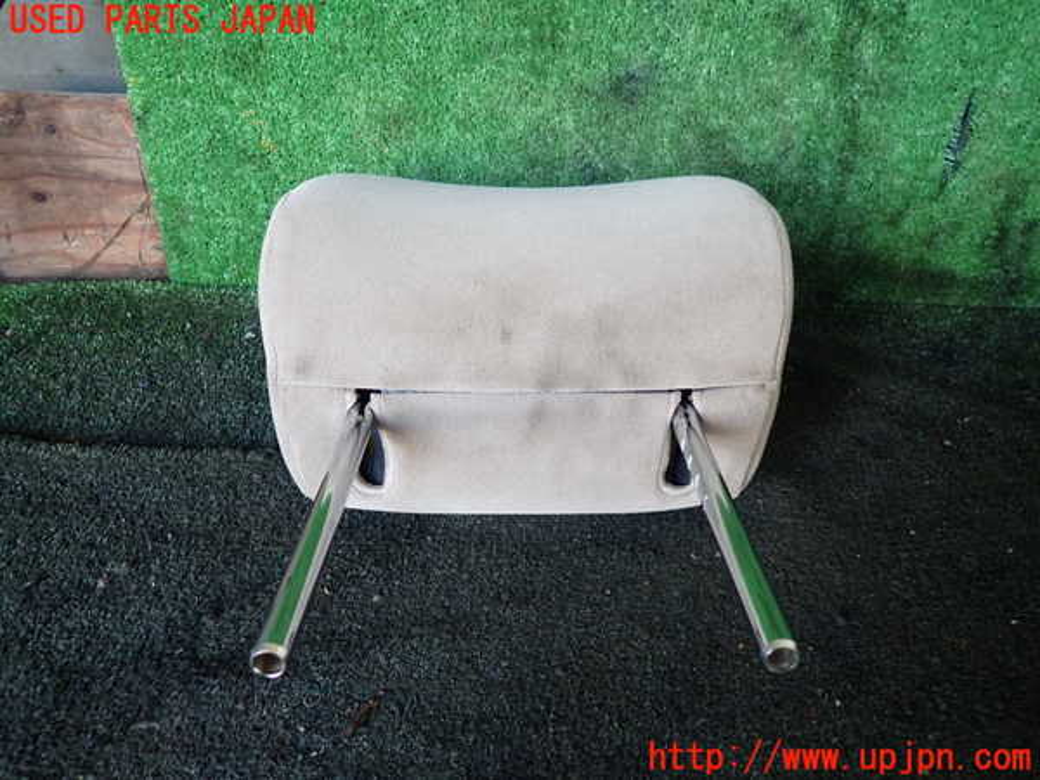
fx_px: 751
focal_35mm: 25
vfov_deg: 54.9
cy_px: 390
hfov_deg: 69.4
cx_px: 520
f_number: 2
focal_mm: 4.5
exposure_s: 1/40
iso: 200
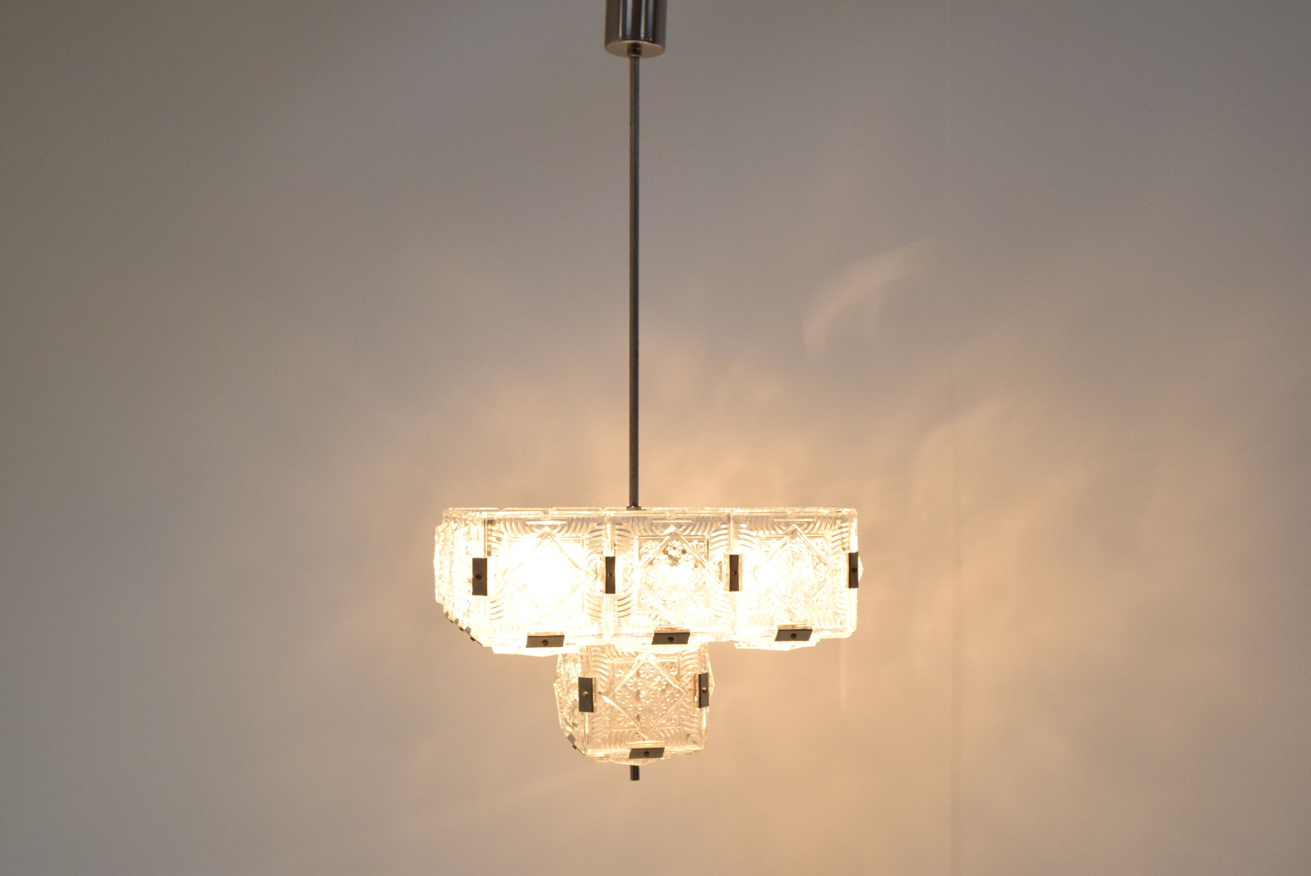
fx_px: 1640
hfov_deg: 43.6
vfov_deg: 29.9
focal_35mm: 45
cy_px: 438
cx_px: 656
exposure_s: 1/200
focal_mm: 30
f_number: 7.1
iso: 1600
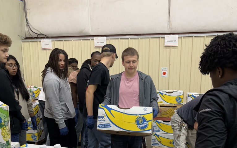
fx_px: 239
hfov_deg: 52.7
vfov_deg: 33.3
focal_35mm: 37
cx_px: 119
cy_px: 122
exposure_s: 1/60
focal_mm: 5.96
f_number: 1.6
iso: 125
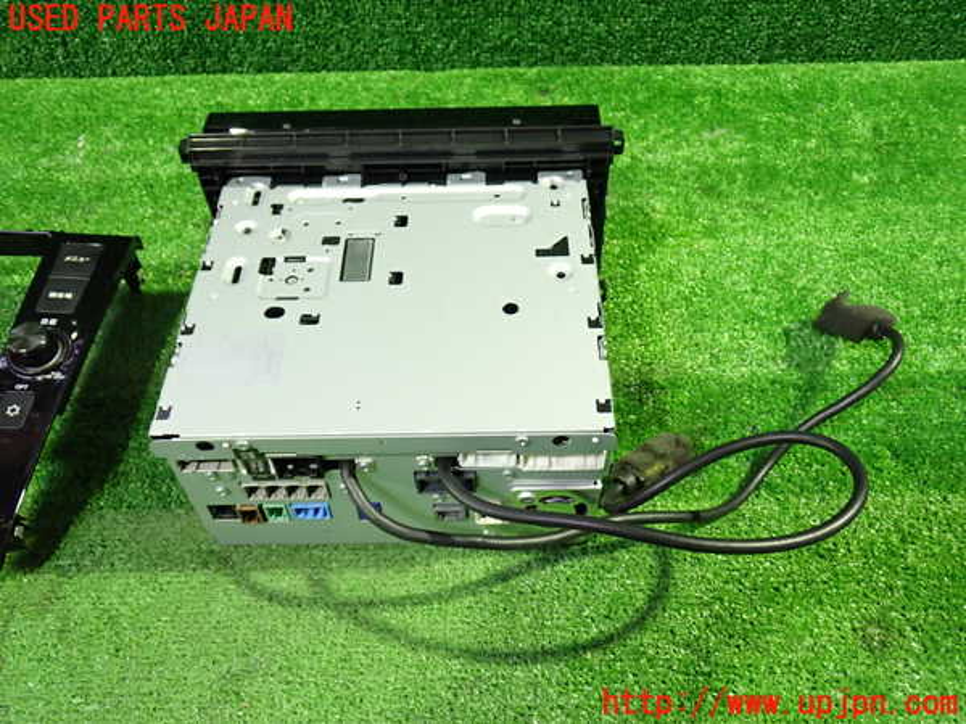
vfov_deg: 46.8
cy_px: 362
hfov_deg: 60.0
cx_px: 483
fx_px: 837
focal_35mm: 30
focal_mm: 5.4
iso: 640
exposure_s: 1/30
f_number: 2.3
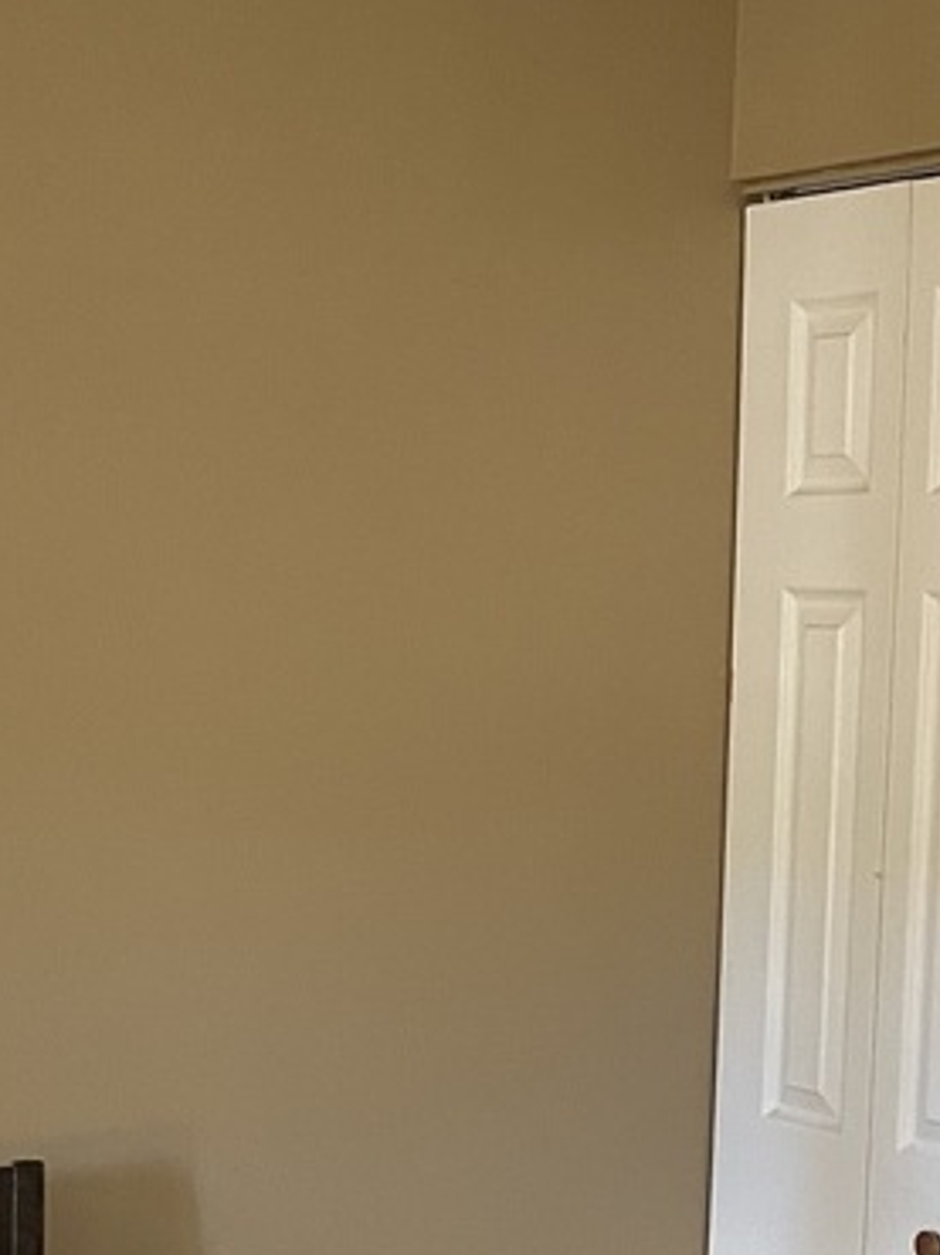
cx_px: 794
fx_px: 2646
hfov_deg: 19.9
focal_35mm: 73
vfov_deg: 26.2
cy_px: 987
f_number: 1.6
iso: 400
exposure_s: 1/40
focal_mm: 5.1
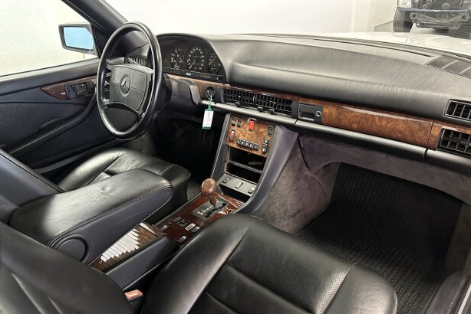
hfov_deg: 69.3
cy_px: 183
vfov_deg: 49.4
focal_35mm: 26
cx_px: 244
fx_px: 340
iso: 1000
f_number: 1.78
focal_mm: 6.86
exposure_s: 1/33
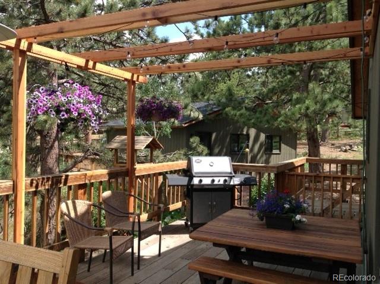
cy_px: 142
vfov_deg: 40.6
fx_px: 384
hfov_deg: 52.7
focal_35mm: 35
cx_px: 190
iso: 50
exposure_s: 1/672
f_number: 2.4
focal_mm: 4.28
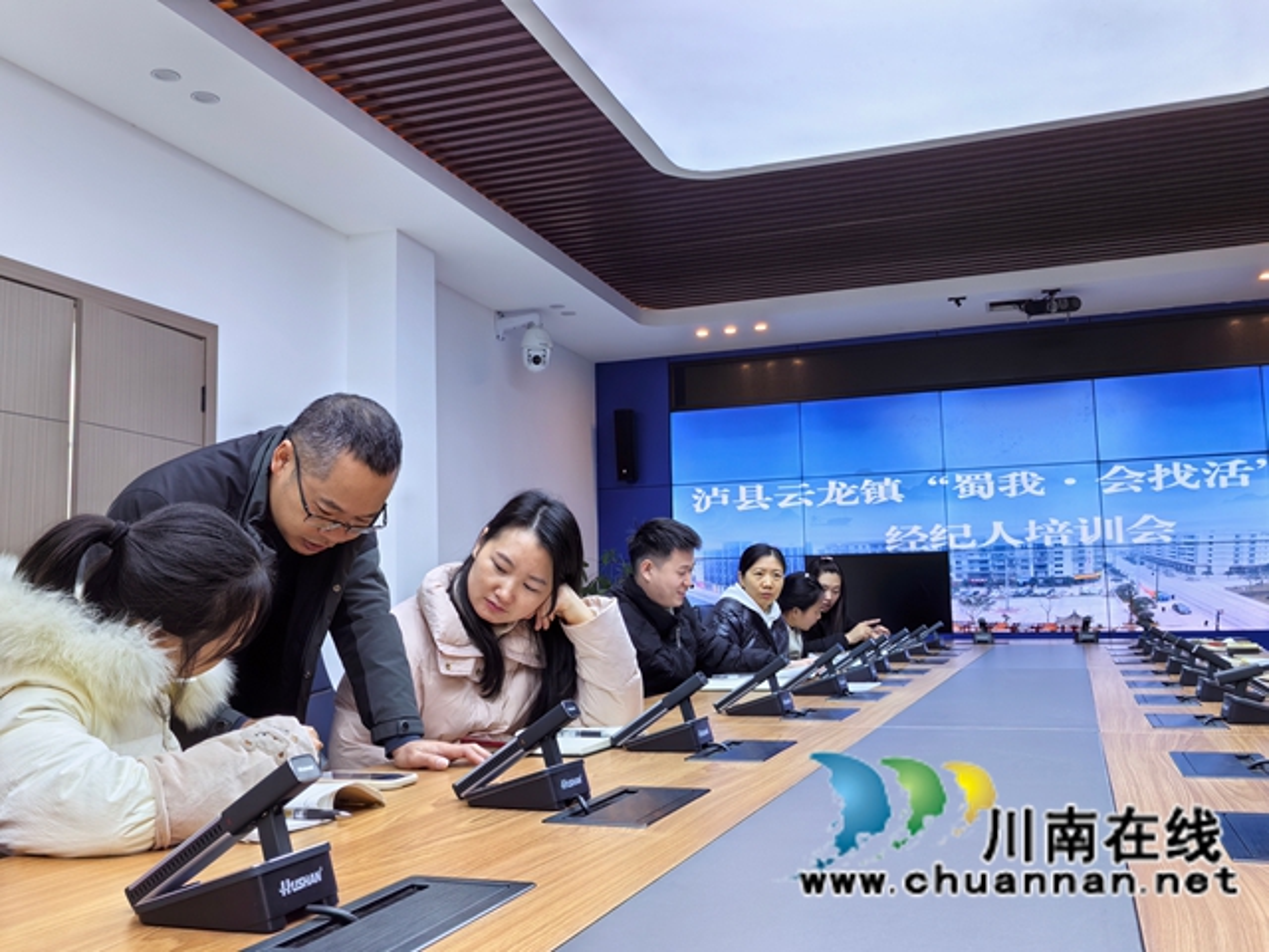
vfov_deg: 44.2
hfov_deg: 56.8
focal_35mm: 32
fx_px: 1173
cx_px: 634
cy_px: 476
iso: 80
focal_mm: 5.52
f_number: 1.9
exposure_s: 1/99.9
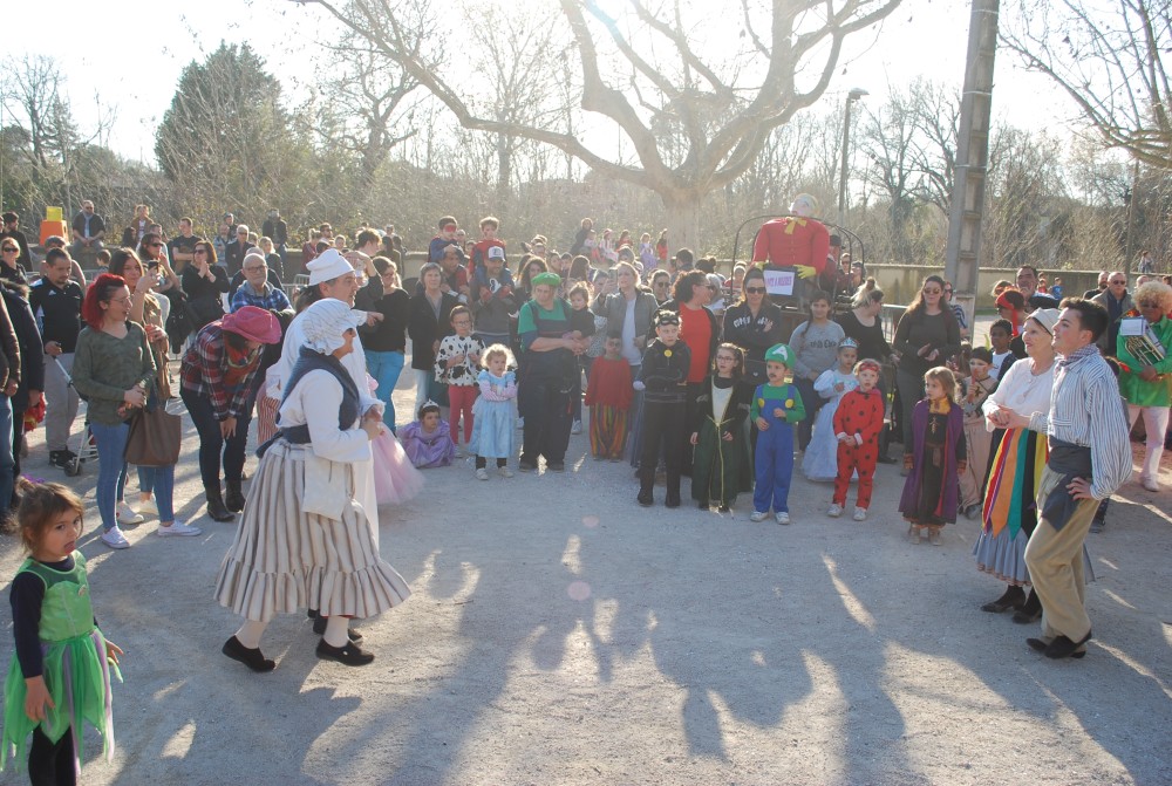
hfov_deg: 57.1
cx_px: 586
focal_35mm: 33
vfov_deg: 40.1
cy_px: 393
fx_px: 1076
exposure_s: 1/125
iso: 100
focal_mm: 22
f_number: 5.6
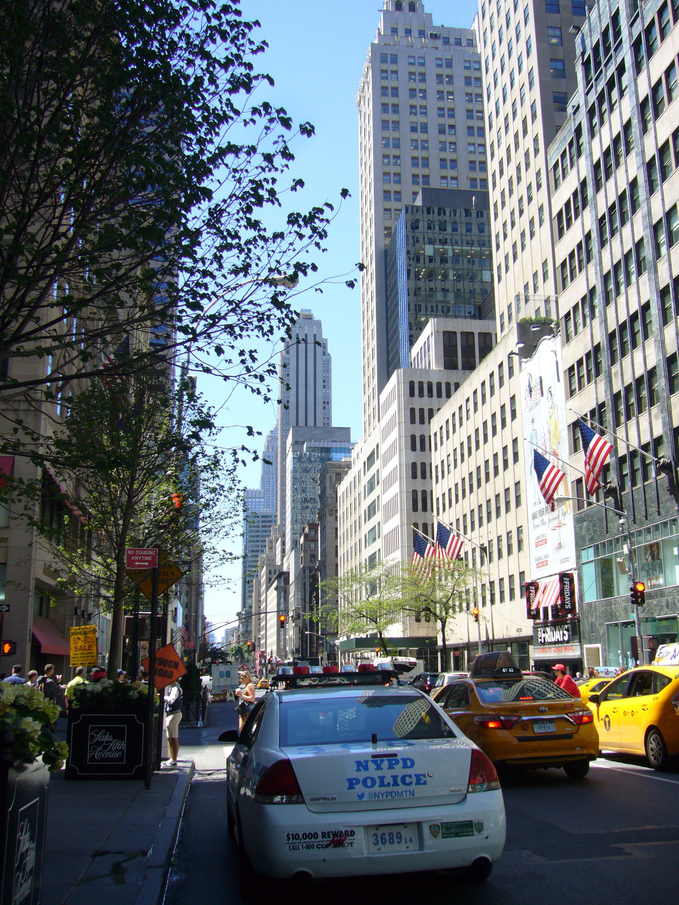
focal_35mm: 35
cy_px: 452
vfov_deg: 52.6
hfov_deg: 40.7
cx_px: 340
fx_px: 915
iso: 80
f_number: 5.6
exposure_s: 1/160
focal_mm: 5.8
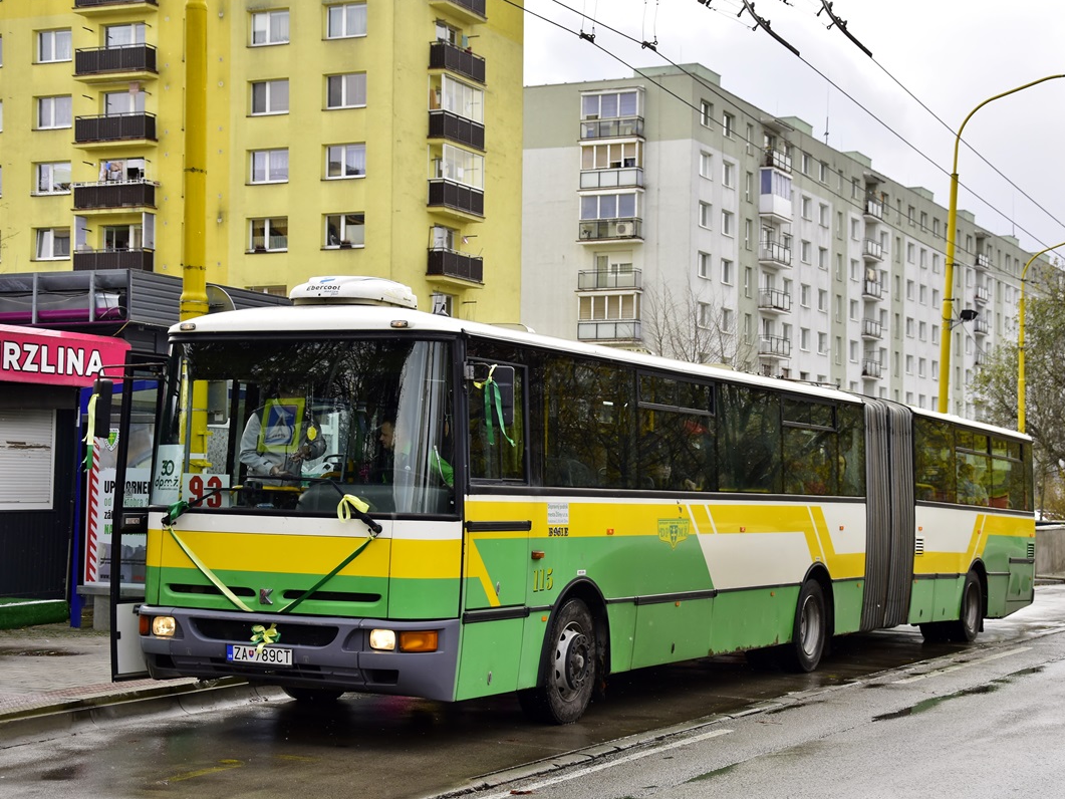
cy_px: 398
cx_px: 538
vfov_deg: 23.7
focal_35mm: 62
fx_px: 1908
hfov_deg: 31.2
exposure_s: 1/250
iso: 200
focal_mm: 38
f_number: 5
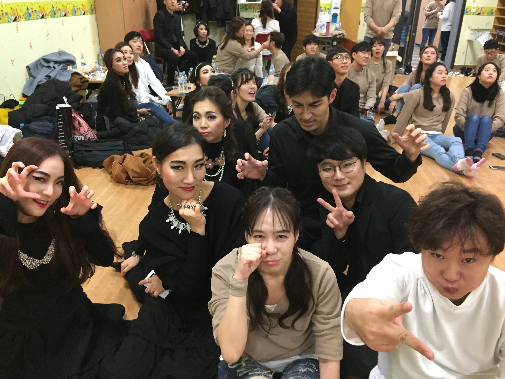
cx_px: 252
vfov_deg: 48.2
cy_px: 190
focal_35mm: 29
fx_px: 423
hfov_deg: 61.7
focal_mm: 4.15
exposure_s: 1/15
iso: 250
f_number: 2.2
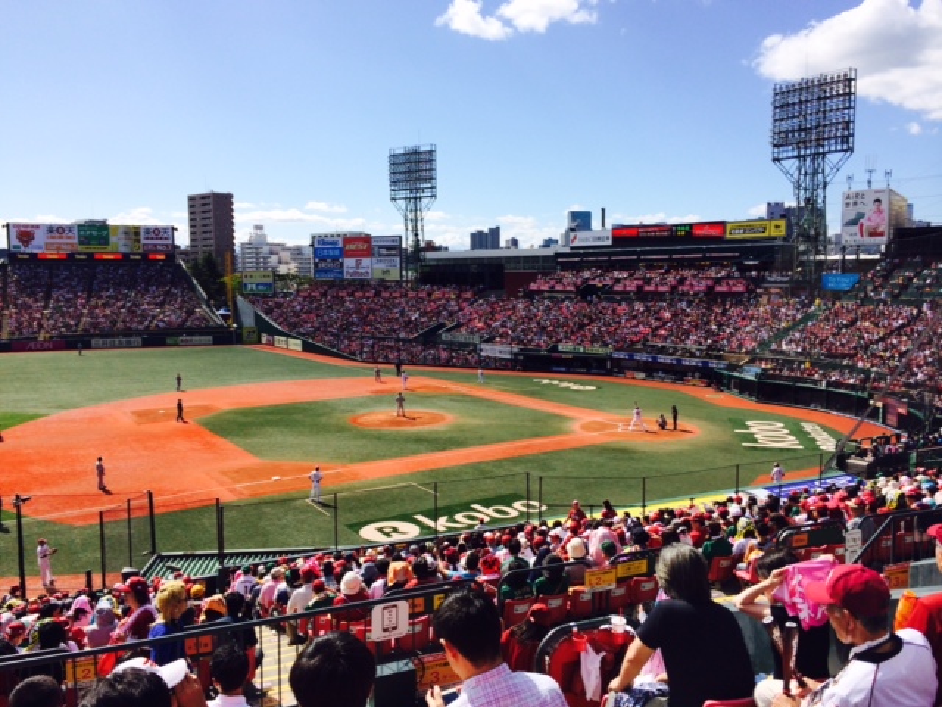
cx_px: 471
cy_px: 354
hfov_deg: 60.0
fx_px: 816
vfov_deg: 46.8
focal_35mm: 30
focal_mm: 4.12
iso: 40
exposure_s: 1/2564
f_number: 2.2
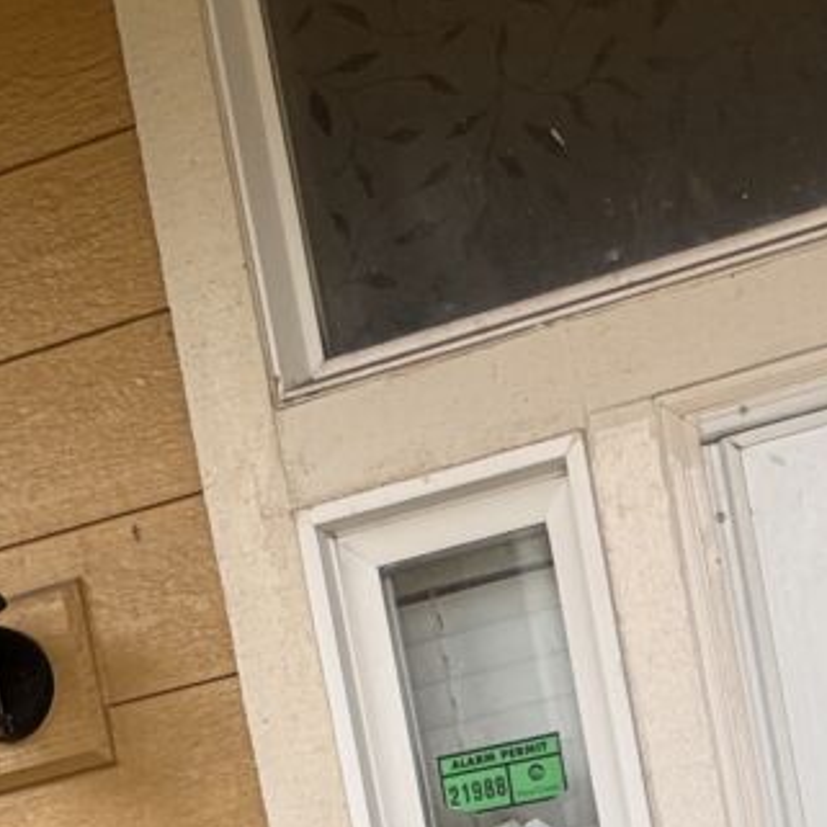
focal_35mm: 76
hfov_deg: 22.6
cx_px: 590
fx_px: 2054
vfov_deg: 20.7
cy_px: 1090
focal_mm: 2.69
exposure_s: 1/121
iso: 64
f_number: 1.9
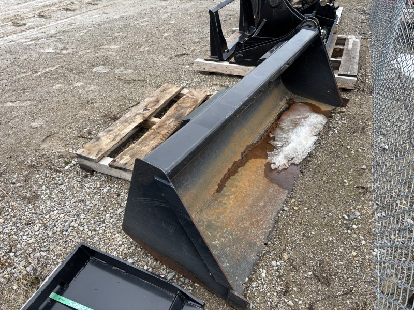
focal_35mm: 26
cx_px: 207
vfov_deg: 53.1
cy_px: 155
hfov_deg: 67.3
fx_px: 311
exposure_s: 1/146
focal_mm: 5.96
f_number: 1.6
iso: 40
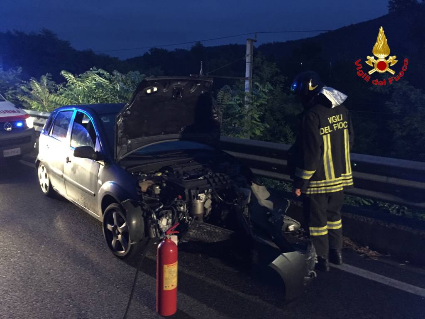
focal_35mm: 29
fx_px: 356
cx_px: 212
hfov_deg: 61.7
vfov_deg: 48.2
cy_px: 160
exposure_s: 1/17
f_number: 2.2
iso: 800
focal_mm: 4.15
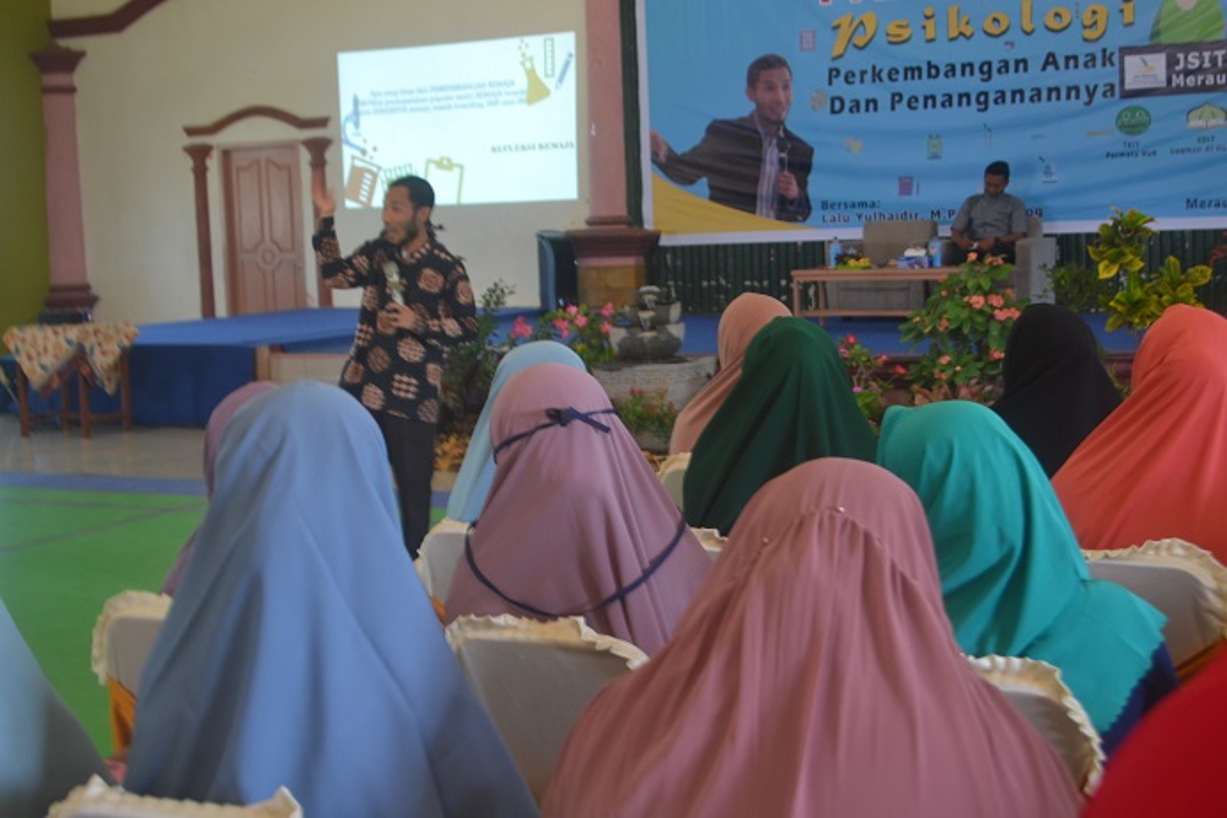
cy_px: 409
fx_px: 1840
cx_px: 614
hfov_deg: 36.9
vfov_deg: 25.0
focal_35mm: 54
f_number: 5
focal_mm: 36
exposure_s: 1/20
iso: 400
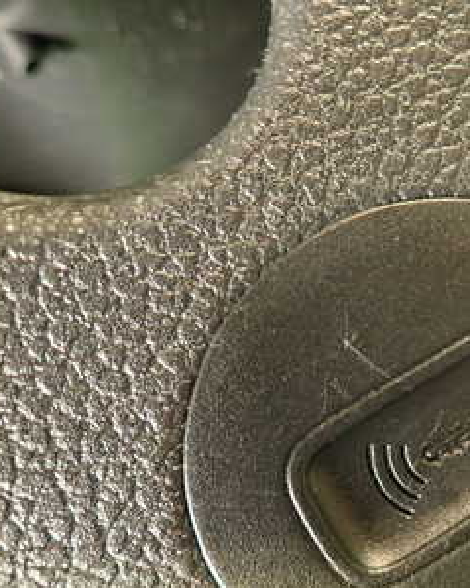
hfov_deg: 28.4
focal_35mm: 49
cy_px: 380
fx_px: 852
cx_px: 501
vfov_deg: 37.7
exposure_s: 1/30
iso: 500
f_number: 2
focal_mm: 4.5
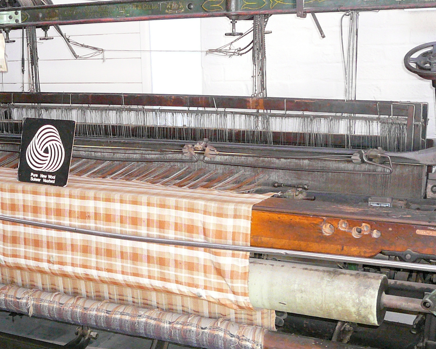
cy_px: 215
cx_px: 134
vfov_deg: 25.7
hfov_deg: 31.6
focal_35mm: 59
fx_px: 761
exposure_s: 1/30
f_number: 2.8
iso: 320
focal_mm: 5.2
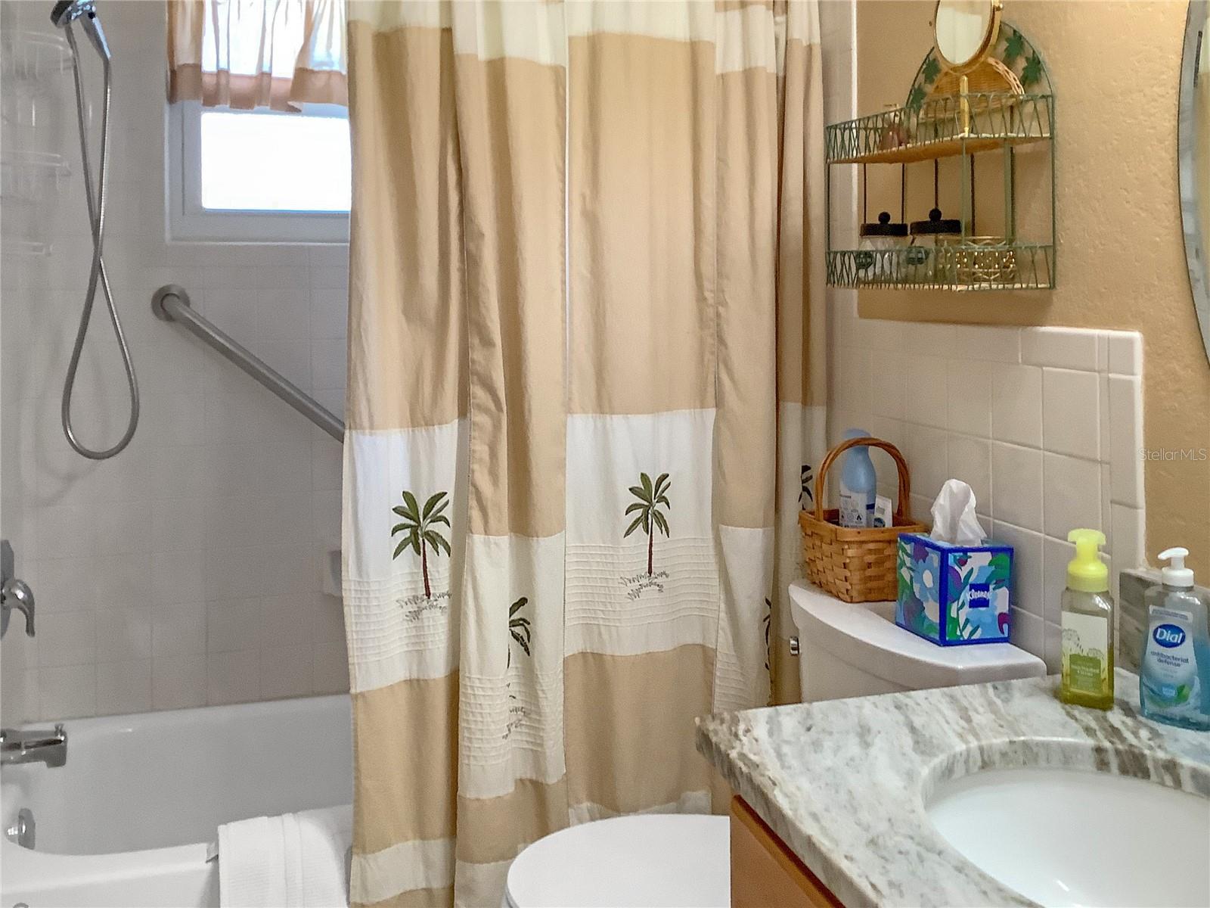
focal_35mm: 31
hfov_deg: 58.4
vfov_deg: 45.4
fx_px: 1084
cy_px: 454
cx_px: 605
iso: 200
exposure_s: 1/60
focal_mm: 3.3
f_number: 2.4
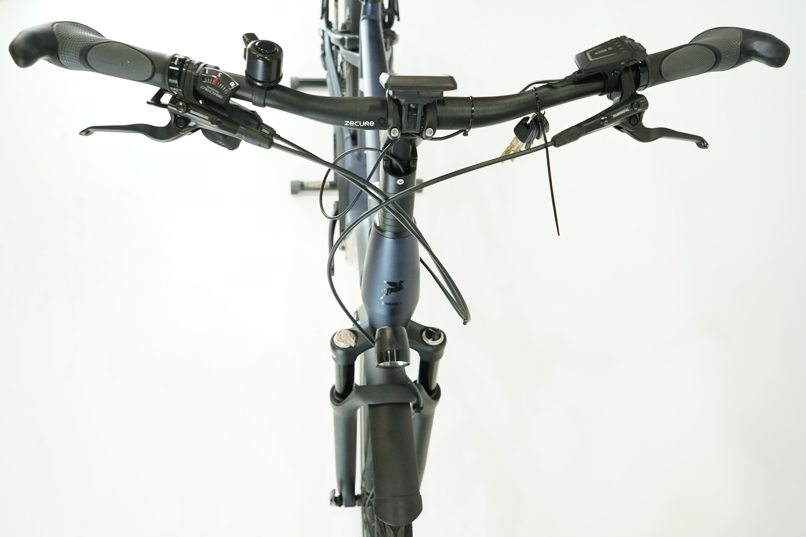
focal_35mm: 28
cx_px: 403
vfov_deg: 46.4
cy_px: 268
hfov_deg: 65.5
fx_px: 627
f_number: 5.6
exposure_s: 1/200
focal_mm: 28
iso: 2500
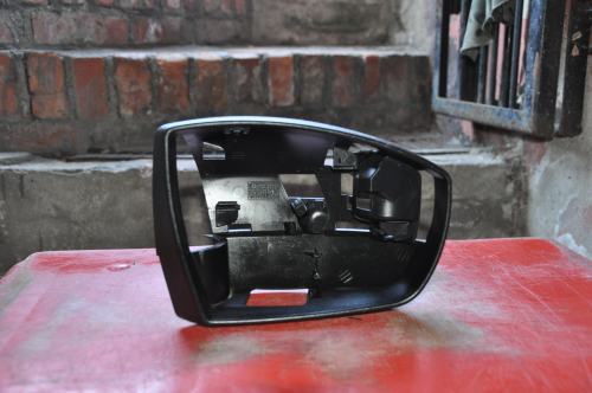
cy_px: 196
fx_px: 690
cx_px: 296
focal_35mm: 42
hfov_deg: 46.5
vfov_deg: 31.8
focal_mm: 28
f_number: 4
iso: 800
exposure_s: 1/60
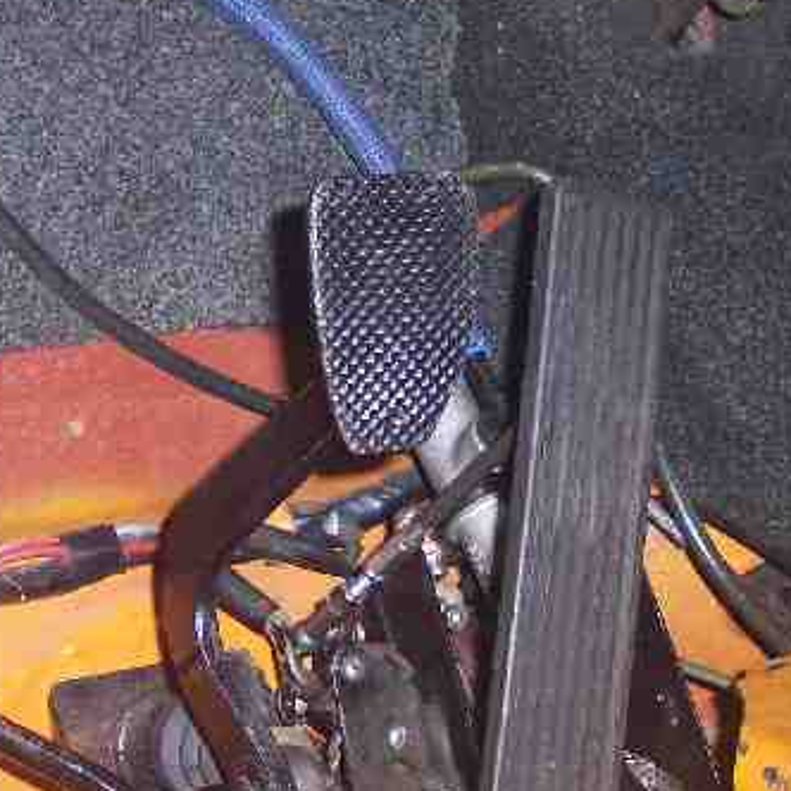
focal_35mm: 81
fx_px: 2094
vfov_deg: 21.4
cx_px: 269
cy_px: 488
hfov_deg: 21.3
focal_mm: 8
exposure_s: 1/30
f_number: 2.8
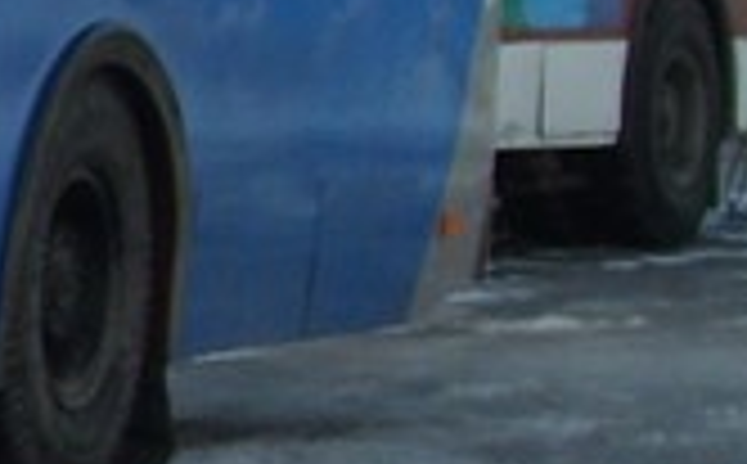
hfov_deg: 5.8
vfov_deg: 3.8
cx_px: -1454
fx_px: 6928
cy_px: -270
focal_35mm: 341
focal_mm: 8.7
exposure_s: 1/500
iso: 50
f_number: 3.3
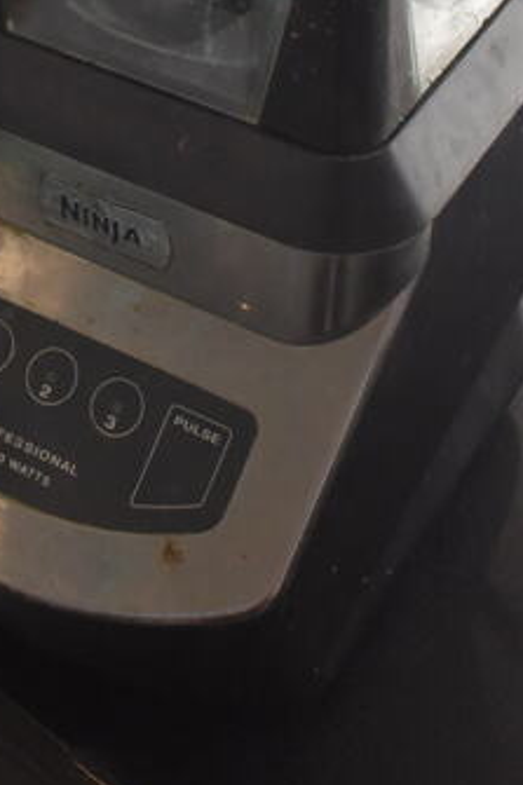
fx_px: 1963
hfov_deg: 15.1
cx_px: 155
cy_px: -156
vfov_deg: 21.1
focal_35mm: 90
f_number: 3.8
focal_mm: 22
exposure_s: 1/125
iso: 1600
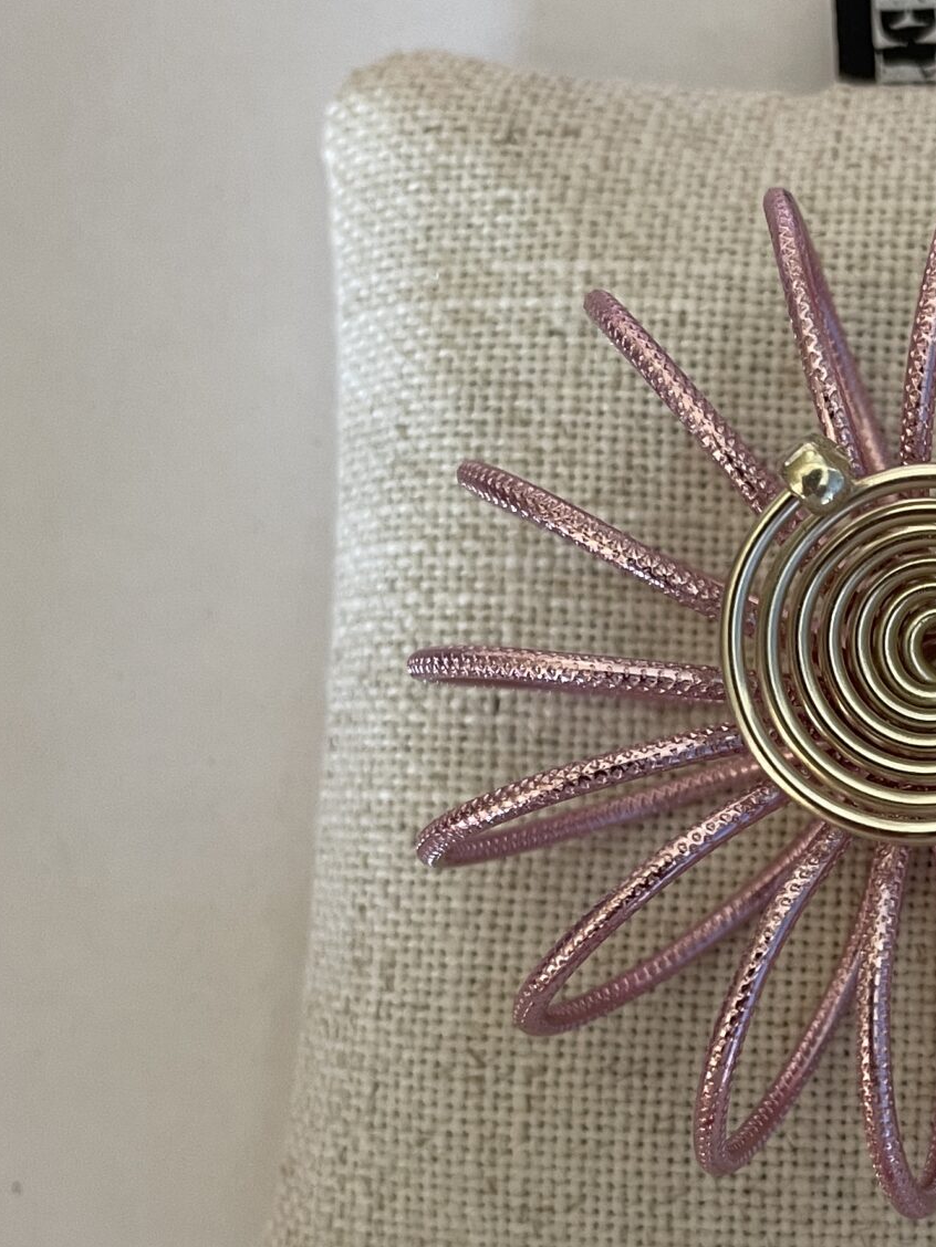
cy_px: 735
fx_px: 2127
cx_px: 997
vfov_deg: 32.6
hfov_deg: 23.5
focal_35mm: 59
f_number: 1.6
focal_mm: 4.2
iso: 125
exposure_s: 1/97
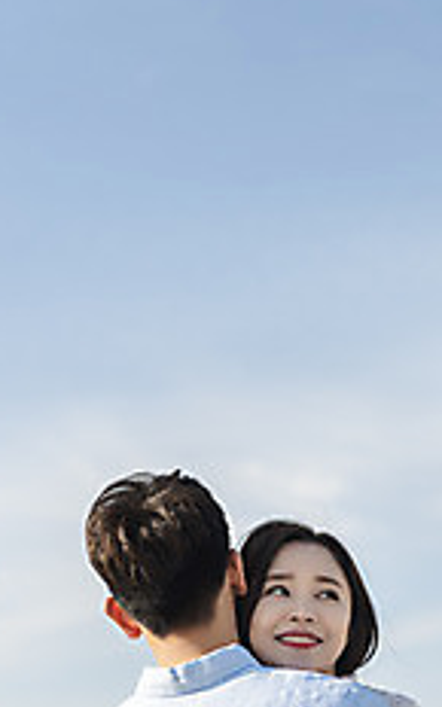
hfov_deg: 16.1
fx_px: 1561
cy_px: 536
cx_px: 315
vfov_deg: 25.2
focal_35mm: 81
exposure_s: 1/2000
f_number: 2.8
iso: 100
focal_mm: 46
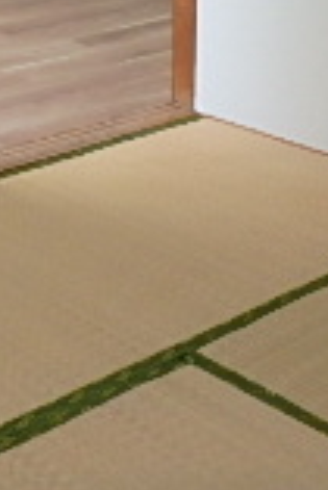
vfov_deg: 20.3
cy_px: -200
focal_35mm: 89
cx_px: 169
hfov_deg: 15.4
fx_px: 1214
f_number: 3.5
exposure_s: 1/50
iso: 200
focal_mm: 3.7
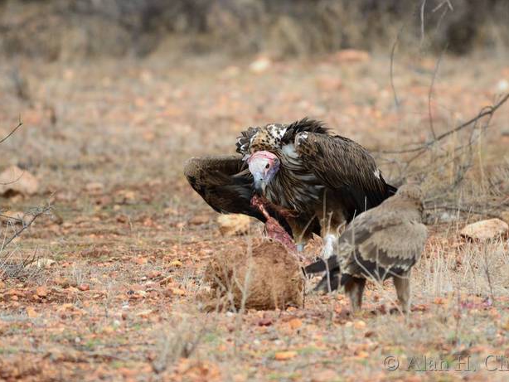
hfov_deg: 3.0
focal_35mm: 656
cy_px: 191
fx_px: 9650
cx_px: 287
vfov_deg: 2.3
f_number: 5.6
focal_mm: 400
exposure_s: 1/640
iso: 1000
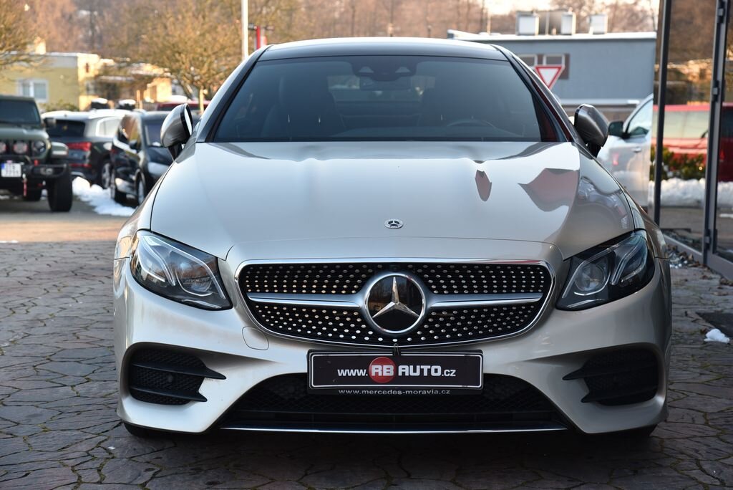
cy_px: 245
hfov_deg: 28.8
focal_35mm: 70
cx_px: 366
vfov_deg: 19.5
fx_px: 1426
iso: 500
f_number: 6.3
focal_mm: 70
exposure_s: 1/160
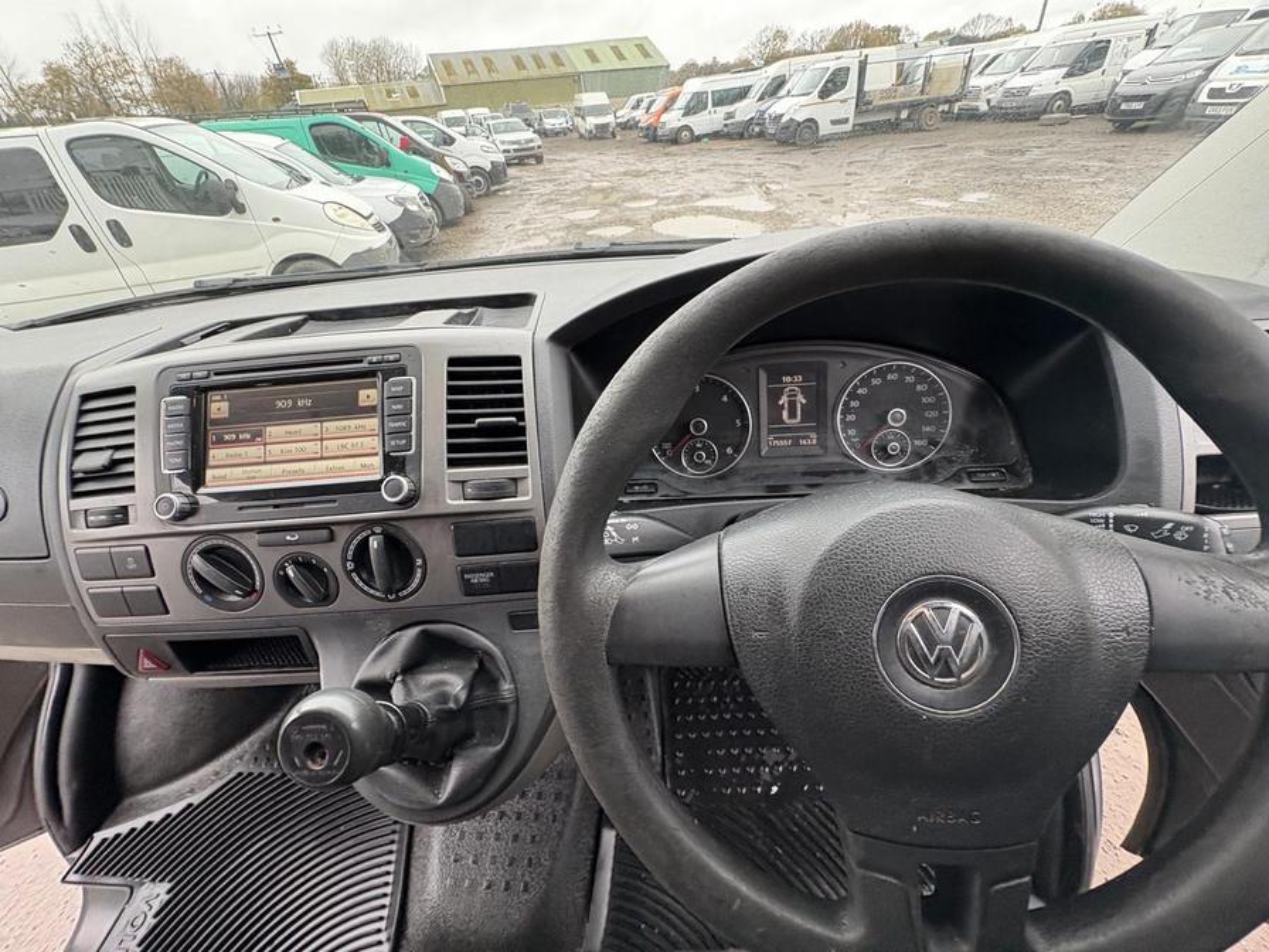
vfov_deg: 85.7
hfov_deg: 102.1
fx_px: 513
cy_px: 476
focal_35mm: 14
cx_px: 634
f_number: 2.2
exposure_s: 1/99
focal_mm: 2.22
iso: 200
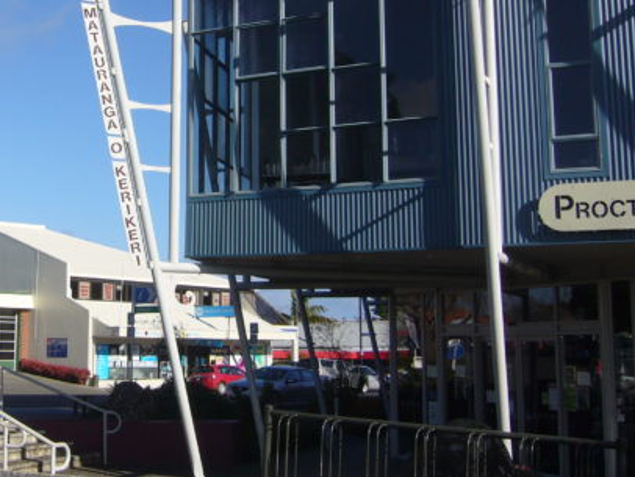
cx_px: 145
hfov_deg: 33.5
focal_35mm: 56
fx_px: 1028
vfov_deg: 26.0
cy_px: 169
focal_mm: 5.8
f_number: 5.6
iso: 80
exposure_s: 1/400
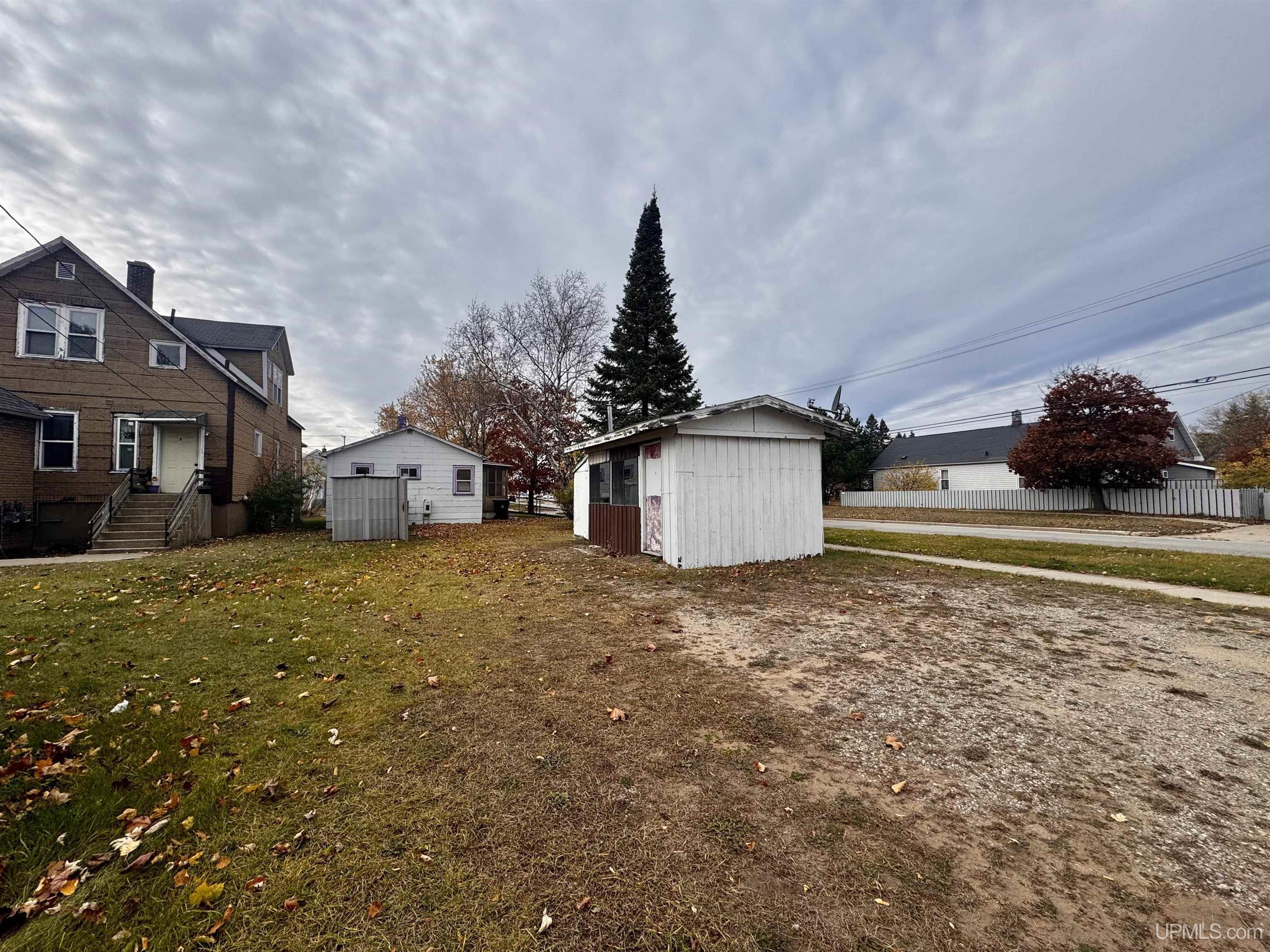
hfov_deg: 102.1
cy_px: 476
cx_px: 635
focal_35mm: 14
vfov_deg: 85.7
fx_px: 514
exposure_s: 1/968
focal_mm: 2.22
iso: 40
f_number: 2.2
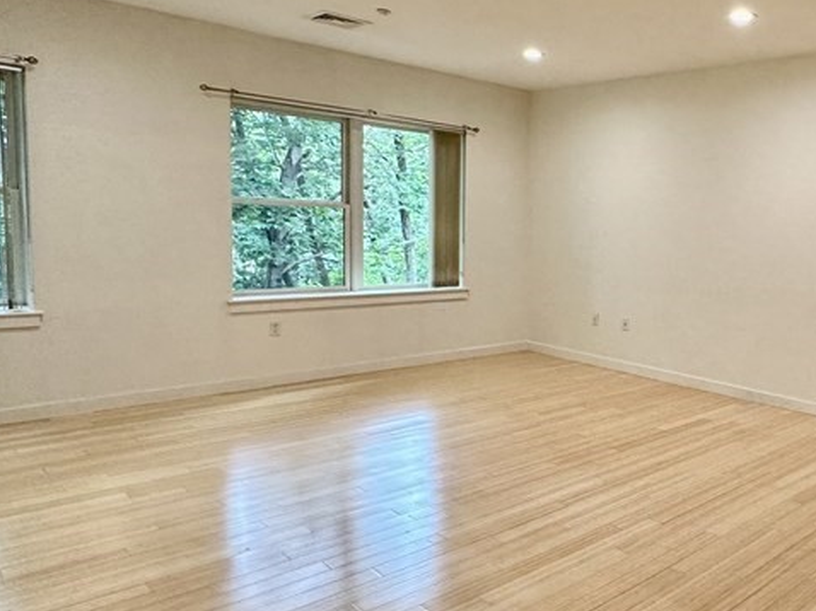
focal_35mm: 30
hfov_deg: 54.4
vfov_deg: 46.7
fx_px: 707
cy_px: 285
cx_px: 691
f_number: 2.2
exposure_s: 1/124
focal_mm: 2.22
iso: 250
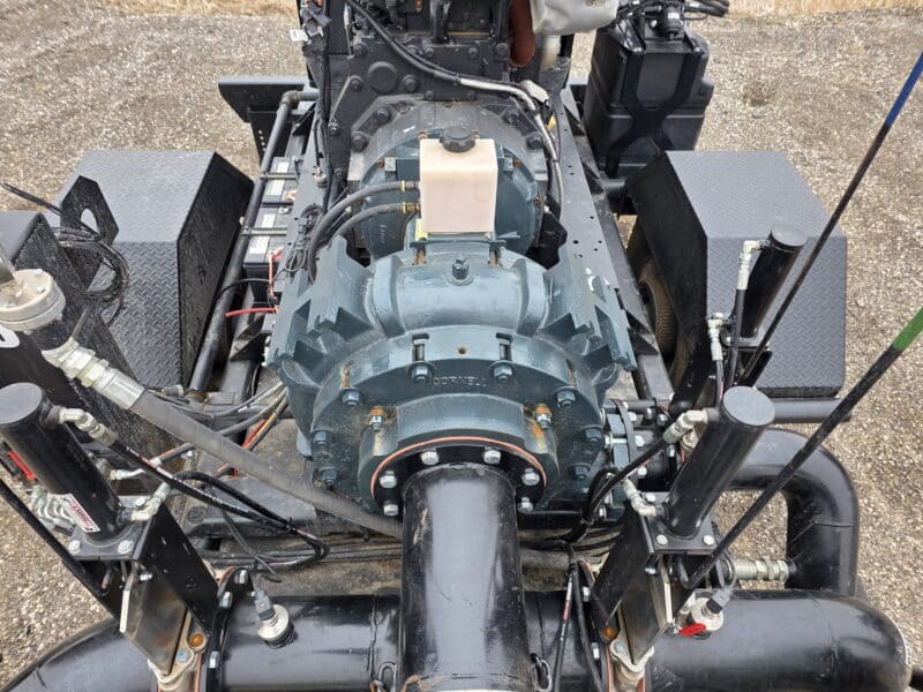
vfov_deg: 58.9
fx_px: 613
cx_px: 462
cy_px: 346
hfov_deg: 73.9
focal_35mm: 23
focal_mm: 6.3
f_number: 1.7
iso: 40
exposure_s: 1/180
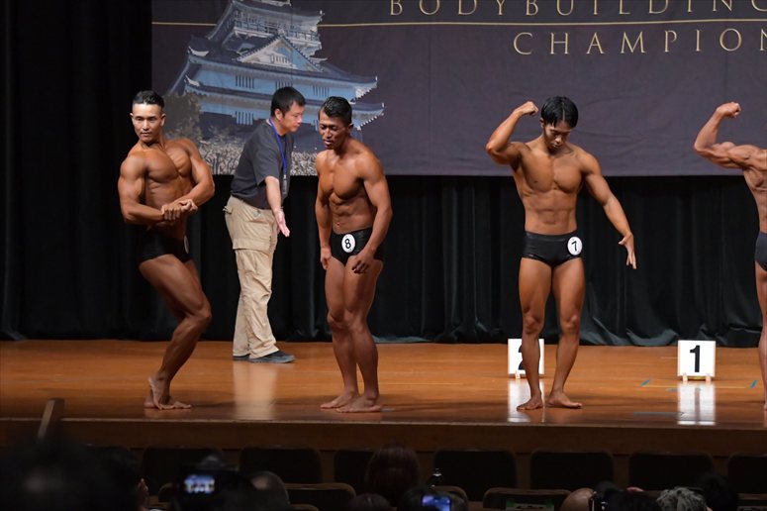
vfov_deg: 7.5
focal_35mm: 183
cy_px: 256
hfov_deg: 11.2
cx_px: 384
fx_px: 3897
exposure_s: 1/400
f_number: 5.6
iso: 6400
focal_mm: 122
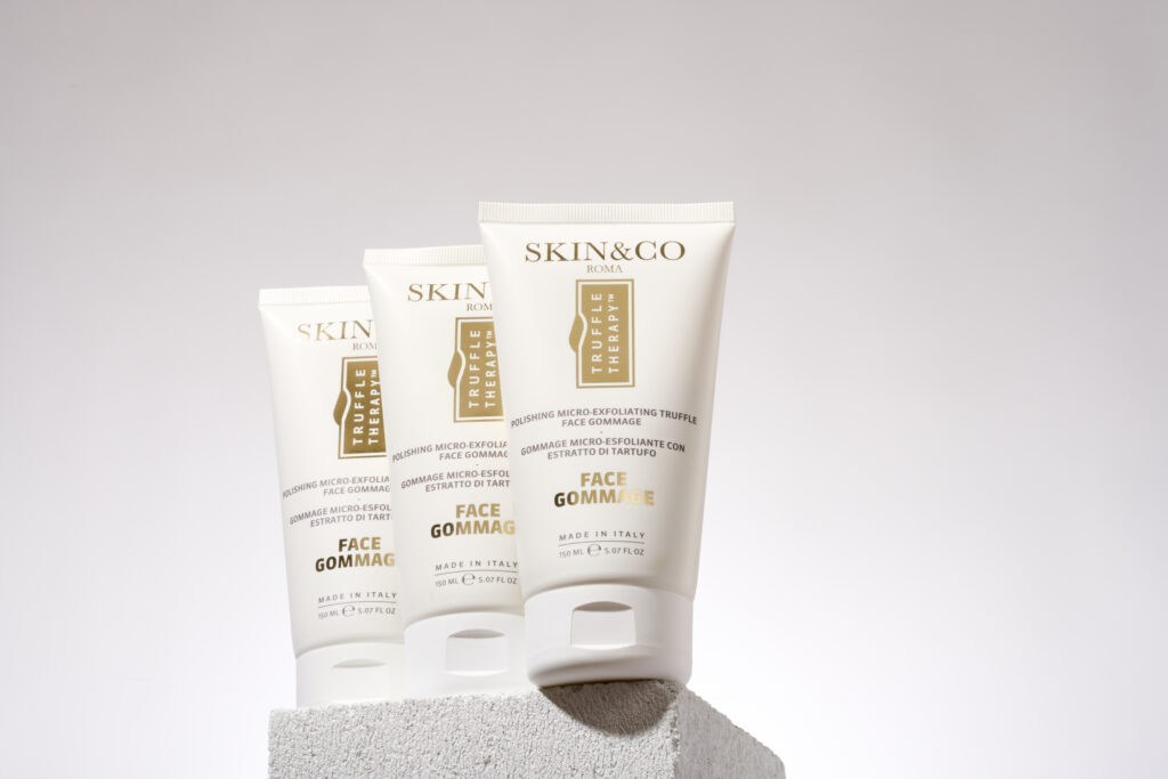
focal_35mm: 105
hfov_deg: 19.5
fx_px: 3407
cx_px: 584
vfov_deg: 13.0
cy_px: 390
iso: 64
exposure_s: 1/160
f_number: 29
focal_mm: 105
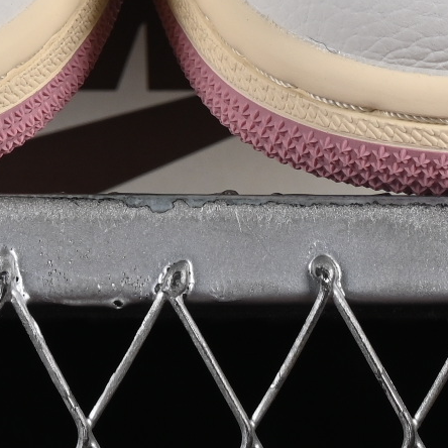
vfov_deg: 4.3
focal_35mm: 400
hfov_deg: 4.4
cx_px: 108
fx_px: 5857
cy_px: -374
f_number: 8
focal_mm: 50
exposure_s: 1/80
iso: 160
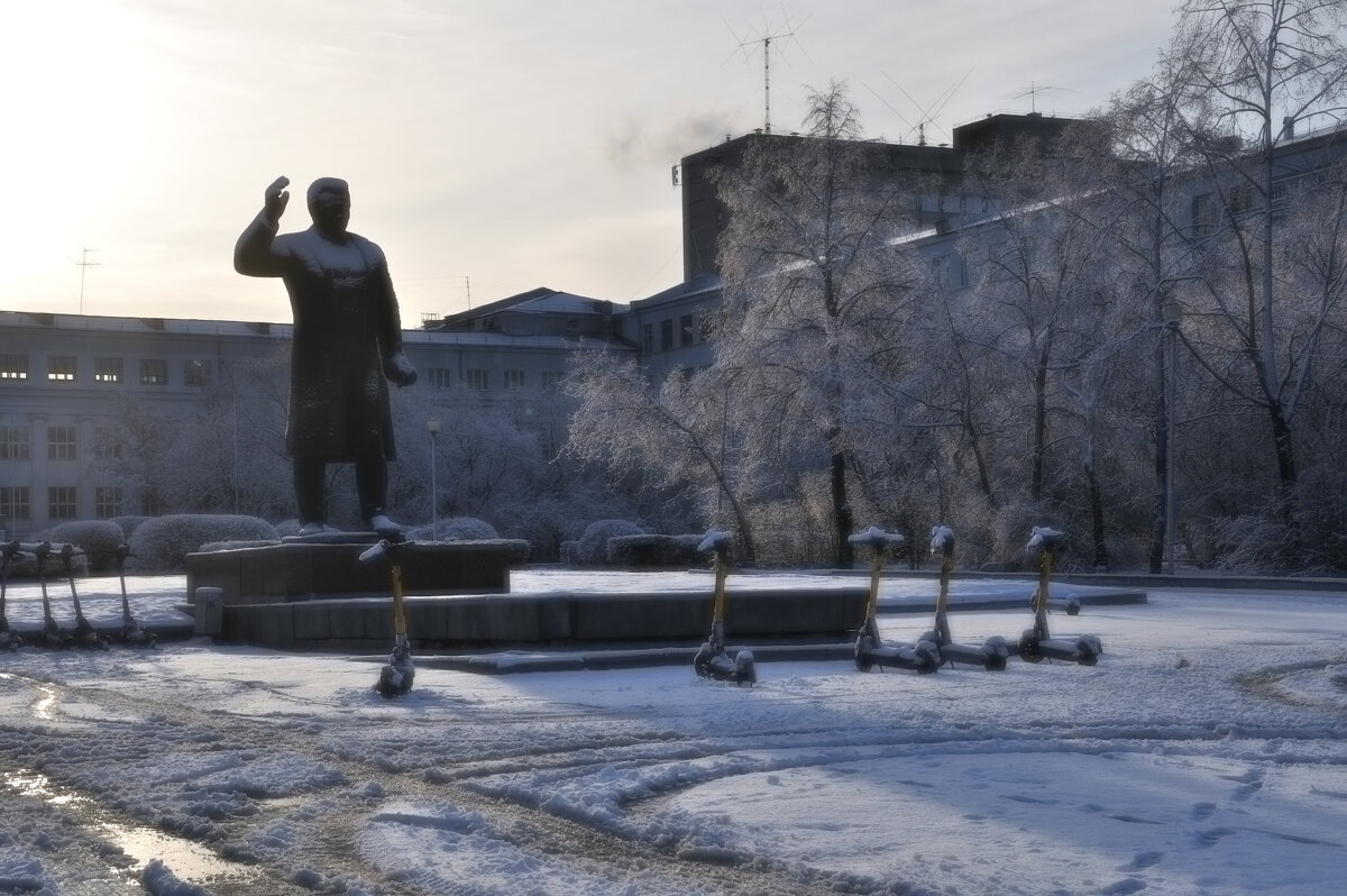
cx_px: 674
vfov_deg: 21.5
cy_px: 448
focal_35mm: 63
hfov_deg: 31.9
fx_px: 2355
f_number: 11
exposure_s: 1/400
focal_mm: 42
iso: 200
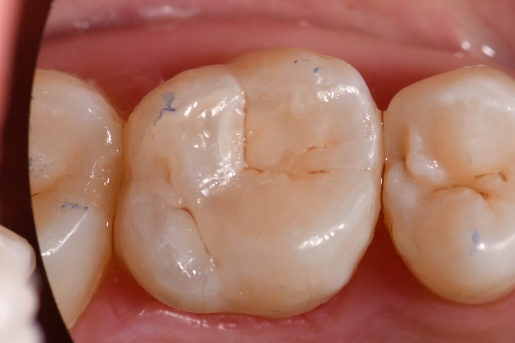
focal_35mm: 157
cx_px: 258
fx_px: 2245
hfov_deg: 13.1
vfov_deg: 8.7
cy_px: 172
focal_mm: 105
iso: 200
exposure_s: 1/160
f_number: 32
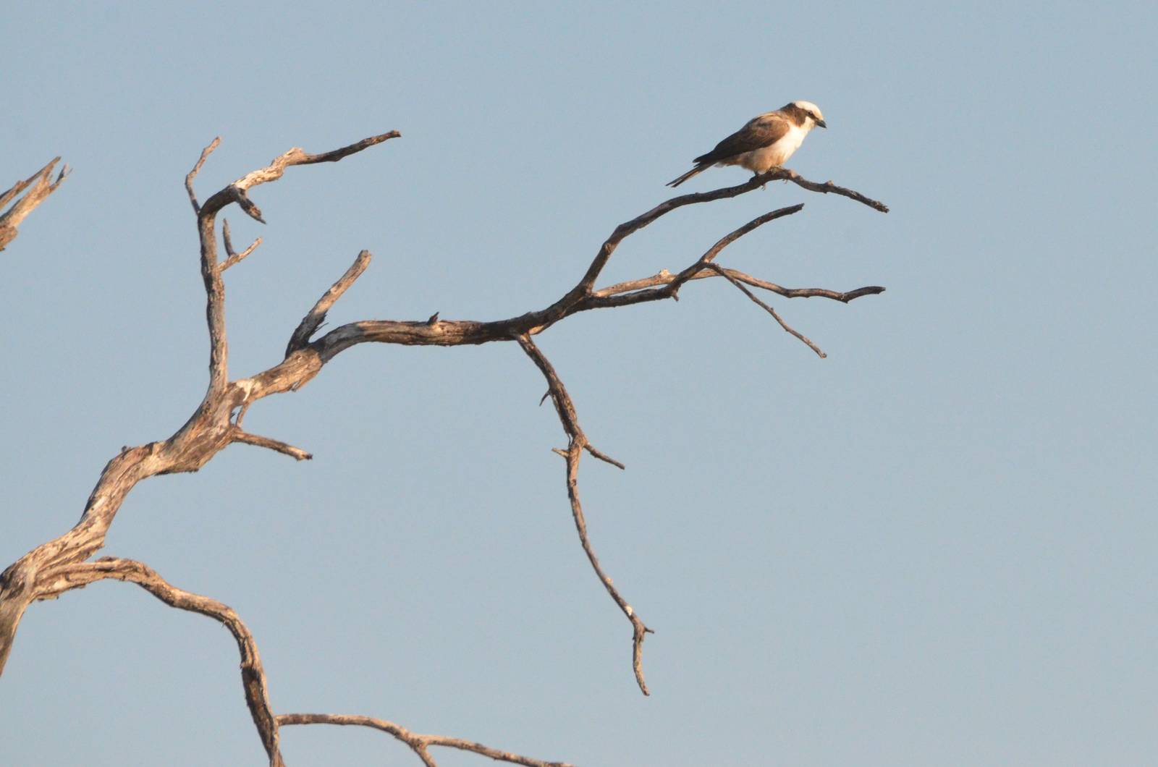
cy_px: 384
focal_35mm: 750
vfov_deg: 1.8
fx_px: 24077
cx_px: 579
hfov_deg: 2.8
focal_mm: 500
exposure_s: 1/2500
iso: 2500
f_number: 13
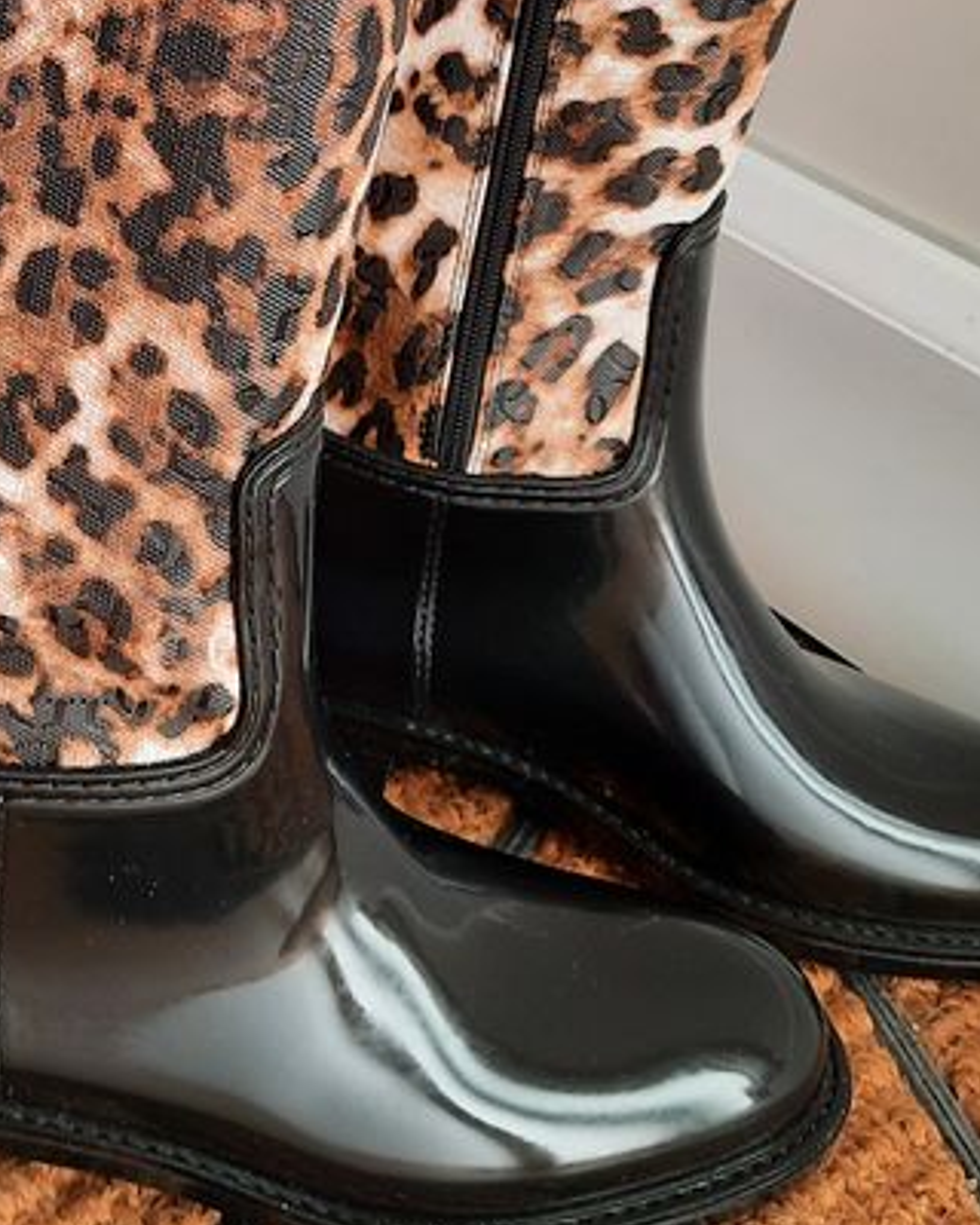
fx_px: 2212
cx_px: 104
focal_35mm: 61
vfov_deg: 29.7
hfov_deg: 24.3
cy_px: 129
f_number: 2
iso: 40
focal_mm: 4.6
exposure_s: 1/50
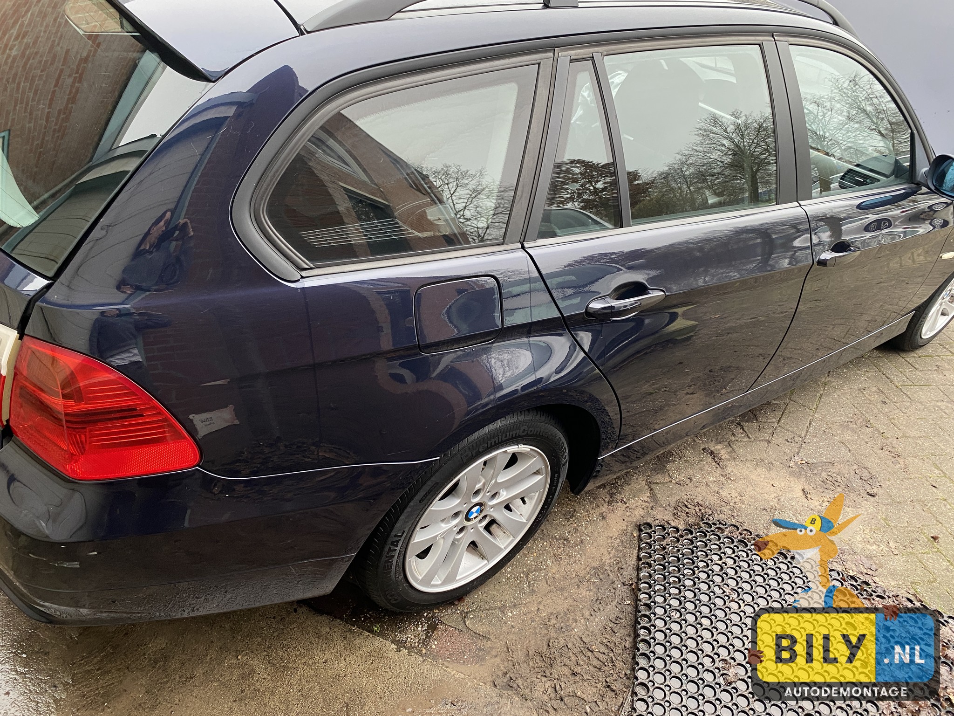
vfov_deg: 53.1
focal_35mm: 26
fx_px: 717
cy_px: 358
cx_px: 477
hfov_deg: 67.3
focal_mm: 4.25
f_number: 1.8
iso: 200
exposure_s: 1/60
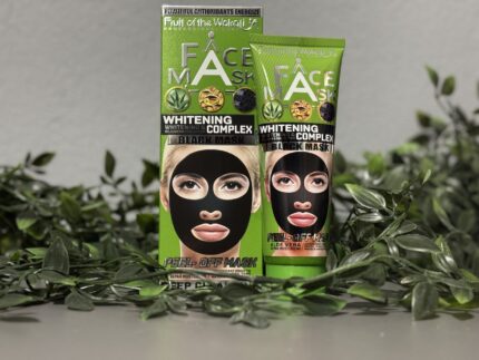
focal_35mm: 48
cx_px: 240
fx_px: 665
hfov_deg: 39.6
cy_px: 180
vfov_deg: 30.3
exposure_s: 1/20
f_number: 1.78
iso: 800
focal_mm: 6.76
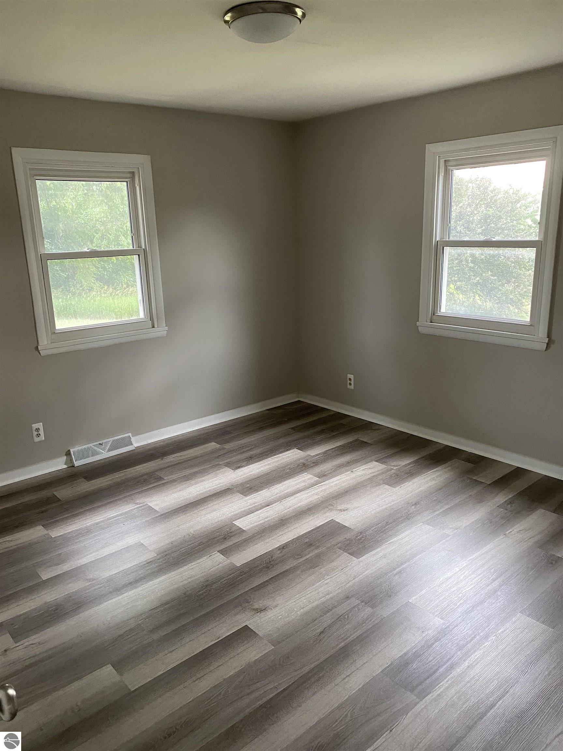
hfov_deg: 53.1
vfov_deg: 67.3
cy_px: 376
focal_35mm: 26
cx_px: 282
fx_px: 564
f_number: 1.8
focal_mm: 4.25
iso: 250
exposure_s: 1/60
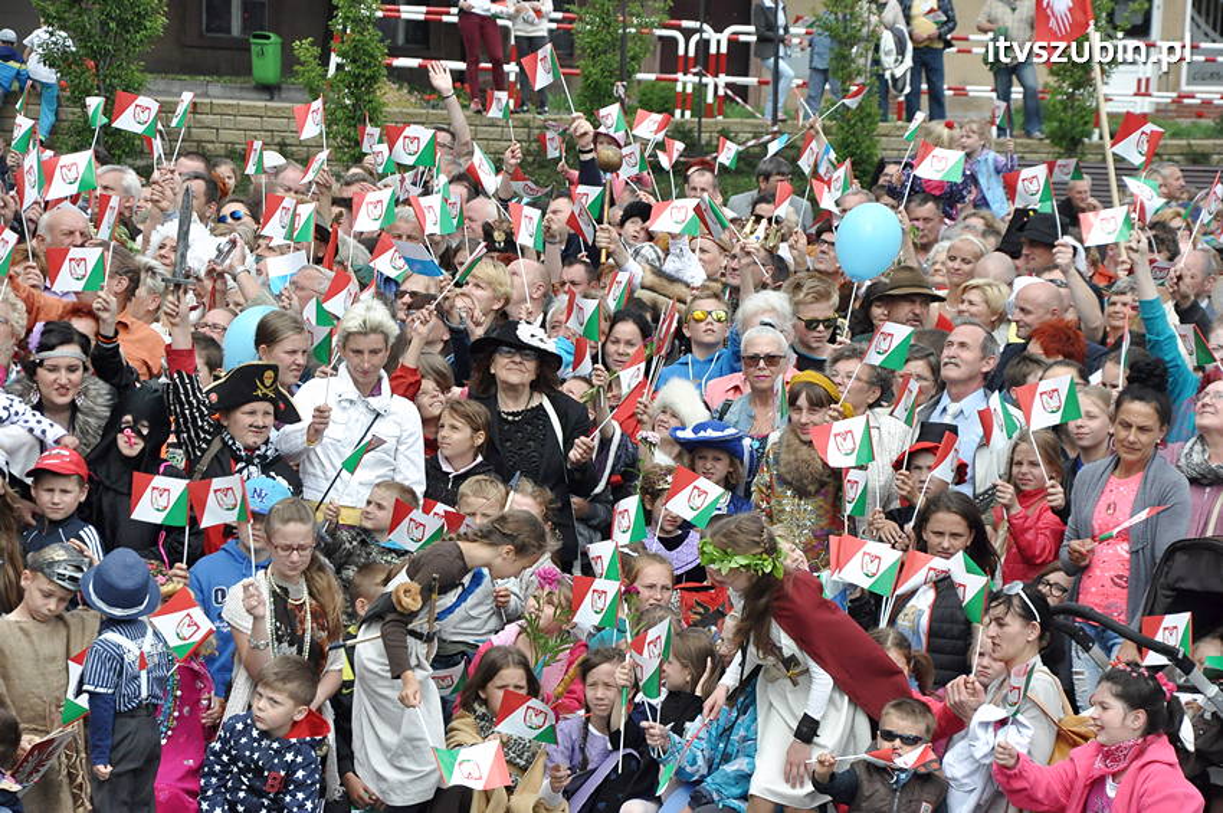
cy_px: 406
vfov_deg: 9.3
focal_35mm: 147
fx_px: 4989
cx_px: 612
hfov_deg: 14.0
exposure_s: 1/2000
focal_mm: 98
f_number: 9
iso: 1250
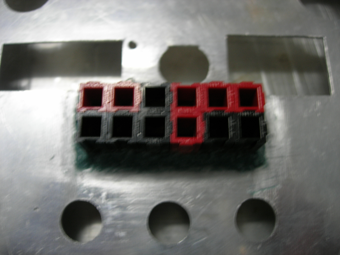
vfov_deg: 37.7
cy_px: 128
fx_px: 373
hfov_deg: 49.0
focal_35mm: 38
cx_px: 170
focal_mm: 7.8
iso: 64
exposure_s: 1/5.3
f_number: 2.8
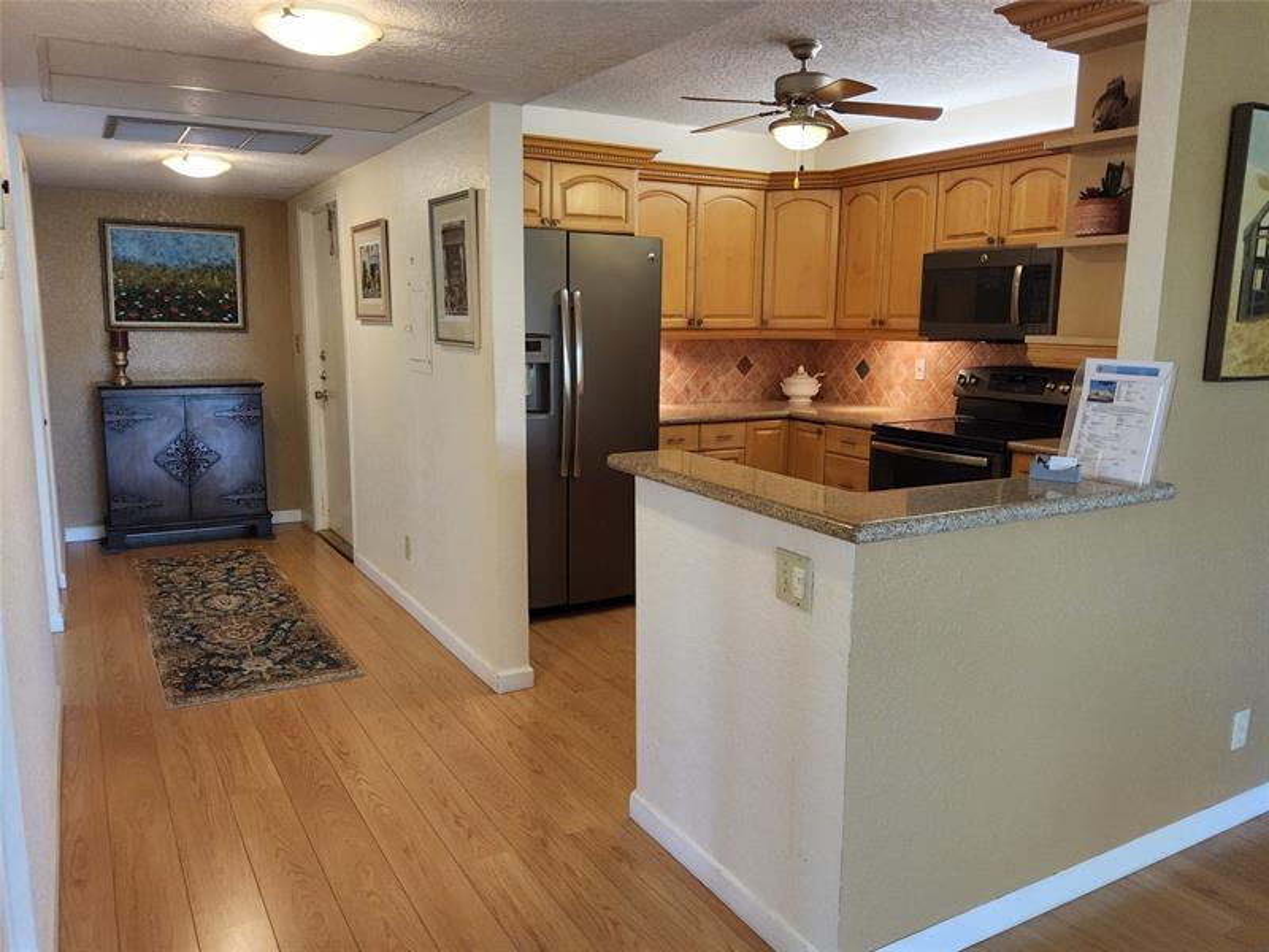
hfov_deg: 69.4
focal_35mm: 25
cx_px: 634
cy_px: 476
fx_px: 916
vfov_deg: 54.9
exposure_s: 1/120
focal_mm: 3.08
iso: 640
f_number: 2
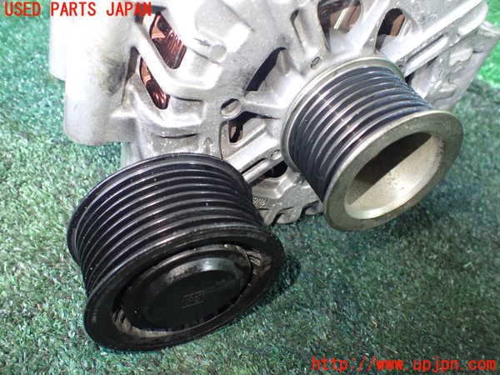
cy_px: 188
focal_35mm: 30
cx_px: 250
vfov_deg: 46.8
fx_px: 433
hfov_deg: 60.0
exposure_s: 1/40
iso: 800
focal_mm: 5.4
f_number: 2.3
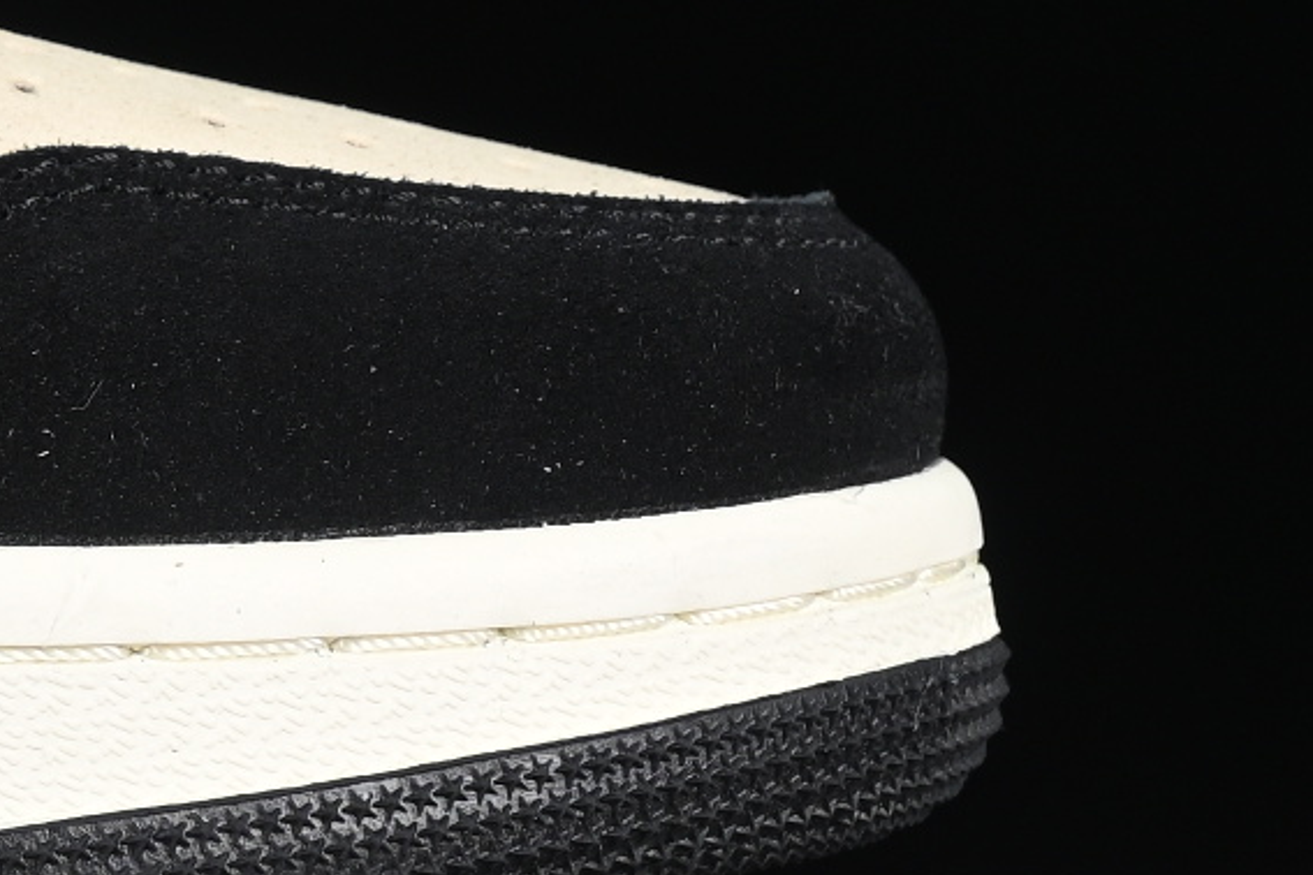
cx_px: -1422
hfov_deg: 5.5
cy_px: -333
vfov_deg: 3.7
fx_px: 13421
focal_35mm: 368
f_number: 6.3
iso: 160
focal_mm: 50
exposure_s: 1/60
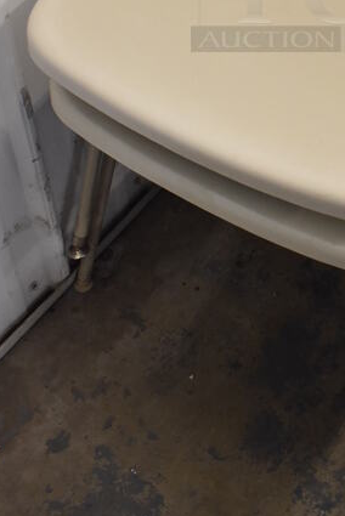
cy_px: -12
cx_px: 327
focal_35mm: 58
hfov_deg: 22.7
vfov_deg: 31.6
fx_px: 832
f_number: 3.5
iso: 1400
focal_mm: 18
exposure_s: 1/125
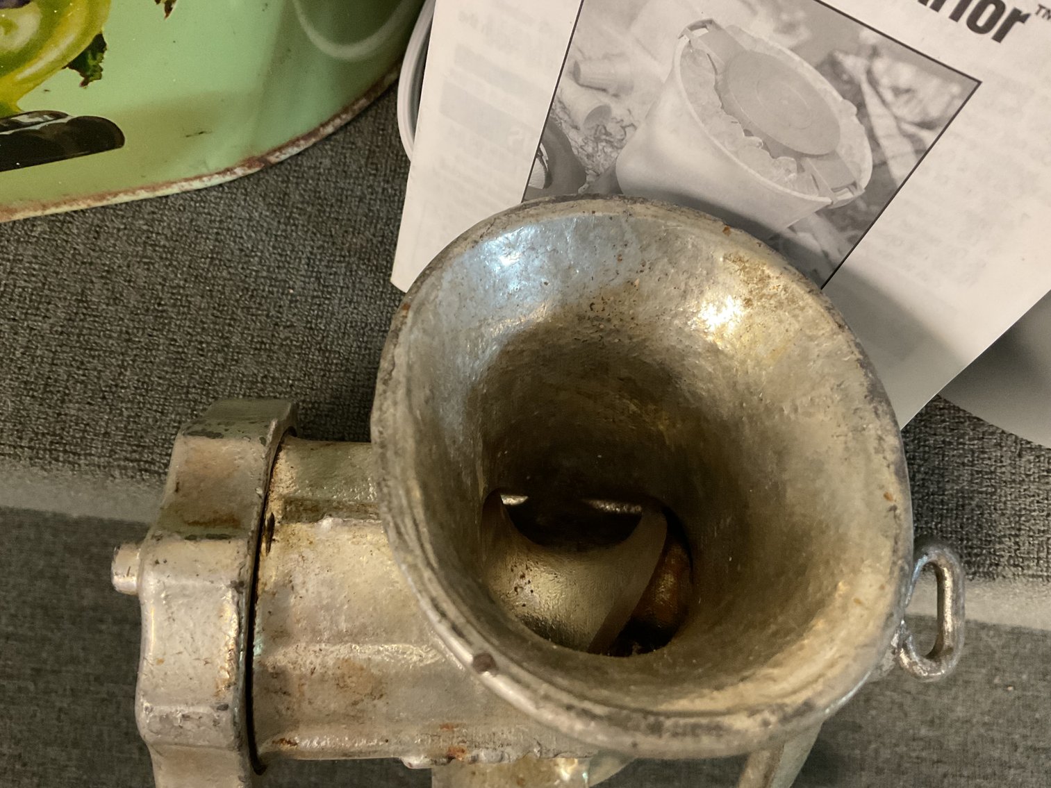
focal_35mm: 29
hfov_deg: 61.7
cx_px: 526
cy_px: 394
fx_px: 881
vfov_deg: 48.2
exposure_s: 1/40
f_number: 1.8
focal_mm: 3
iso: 250
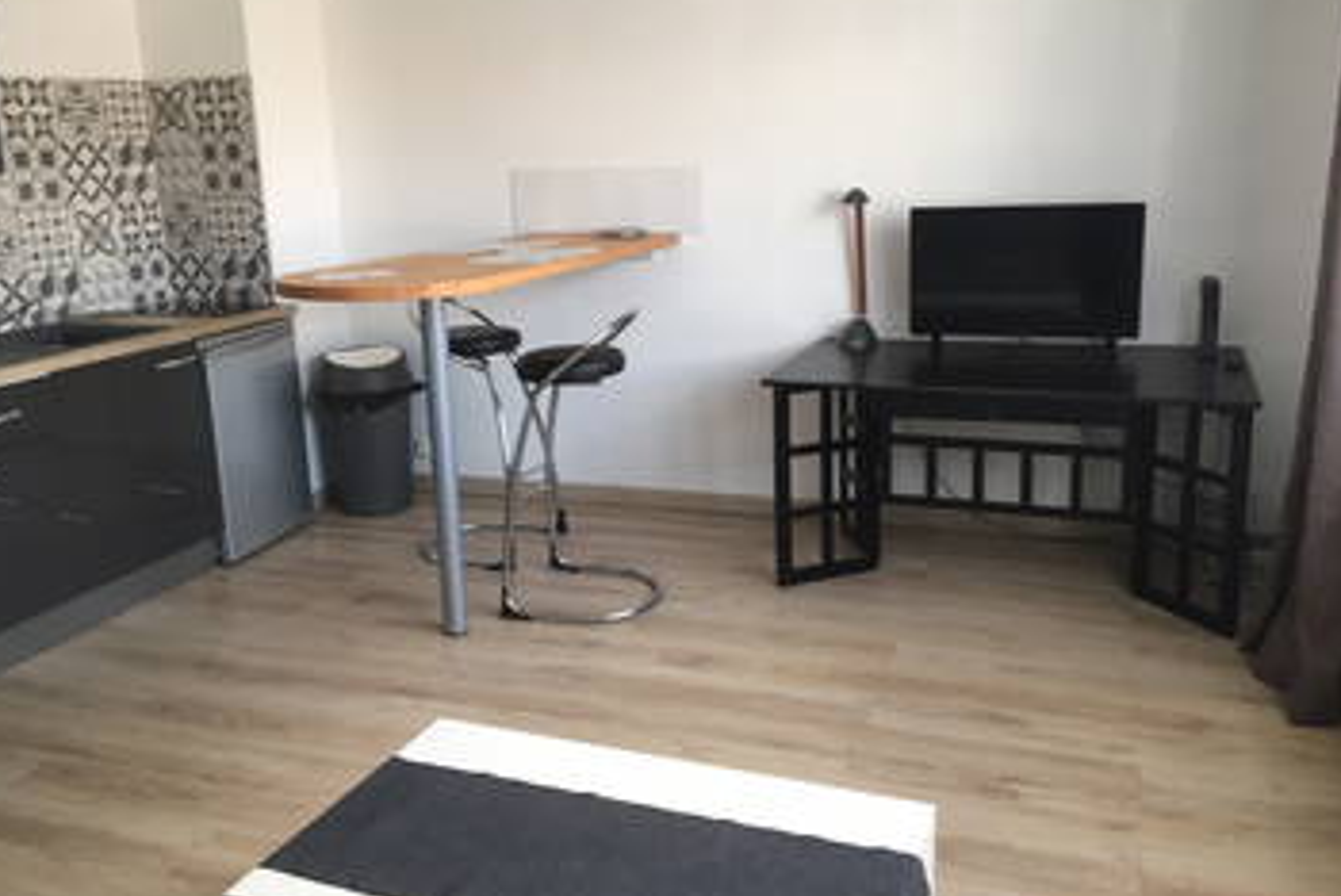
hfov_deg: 60.2
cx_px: 667
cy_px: 398
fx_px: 1156
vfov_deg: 42.3
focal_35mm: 31
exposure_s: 1/33
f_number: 2.2
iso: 80
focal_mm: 4.15
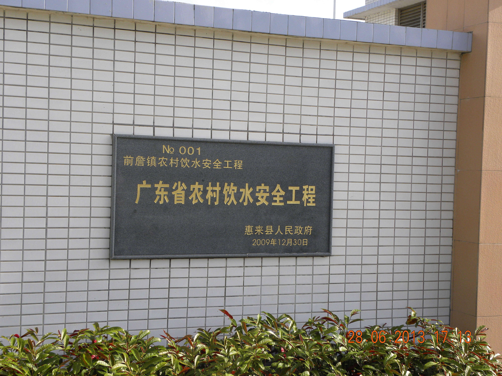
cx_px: 251
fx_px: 841
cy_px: 188
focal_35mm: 58
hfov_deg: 33.2
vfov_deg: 25.2
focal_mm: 10.3
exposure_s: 1/224
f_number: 5
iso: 64
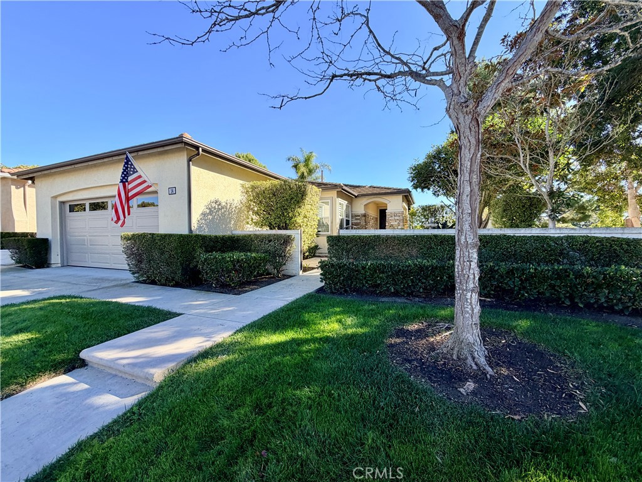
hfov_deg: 102.1
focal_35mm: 14
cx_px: 321
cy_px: 241
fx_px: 260
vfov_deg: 85.7
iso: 40
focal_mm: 2.22
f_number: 2.2
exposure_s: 1/502
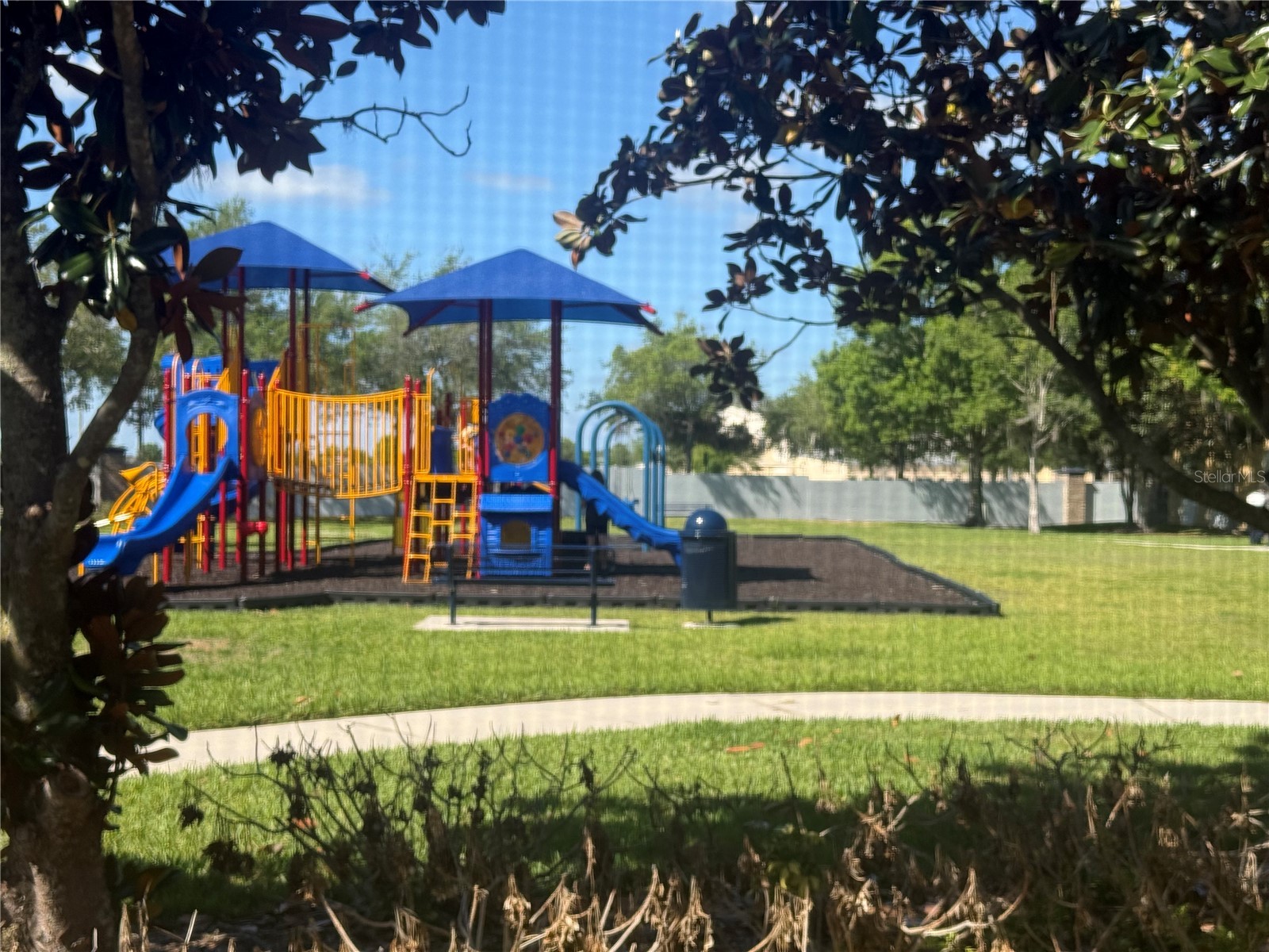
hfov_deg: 39.7
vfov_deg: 30.3
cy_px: 476
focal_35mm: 48
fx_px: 1760
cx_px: 634
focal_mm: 6.76
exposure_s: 1/1980
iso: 64
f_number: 1.78
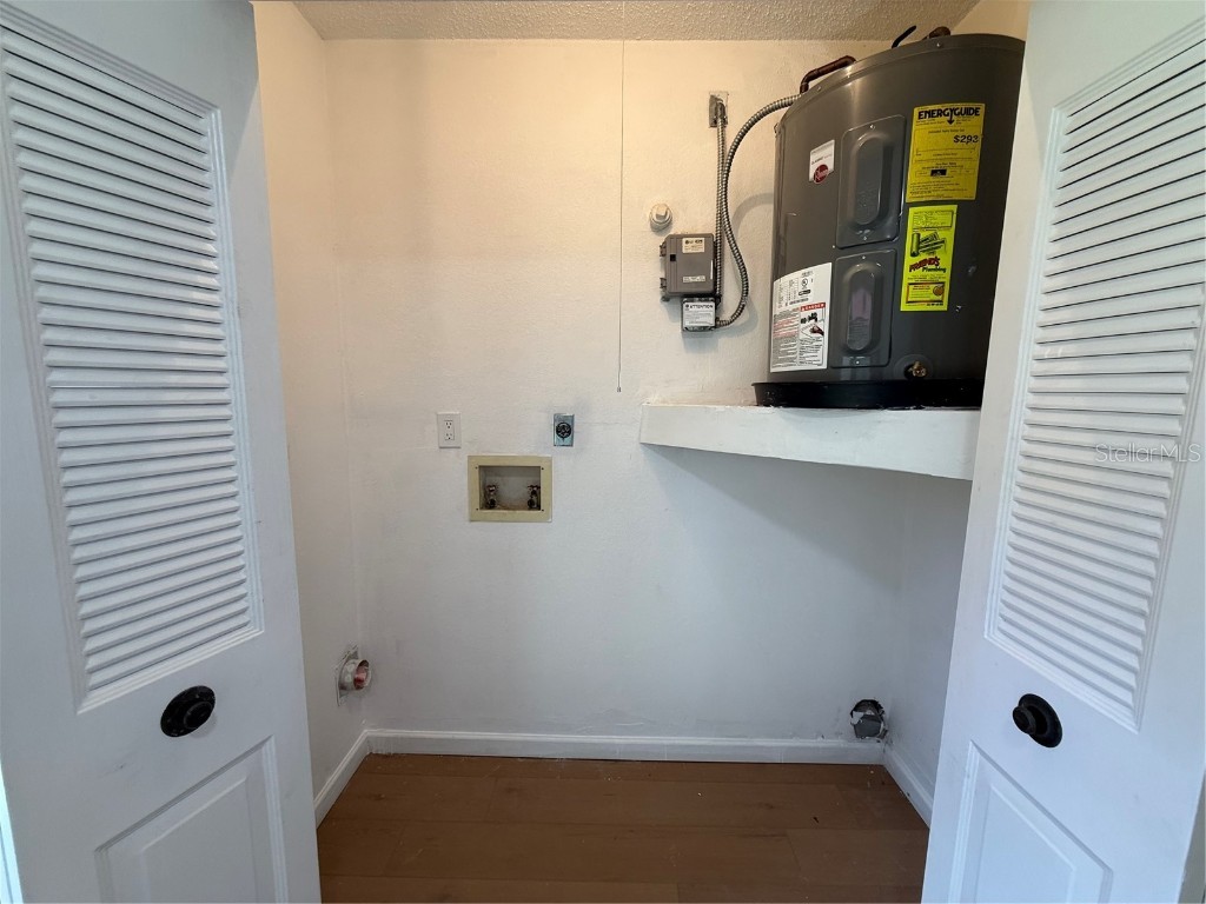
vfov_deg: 85.7
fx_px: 488
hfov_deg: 102.1
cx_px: 603
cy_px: 452
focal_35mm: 14
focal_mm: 2.22
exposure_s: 1/120
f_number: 2.2
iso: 100
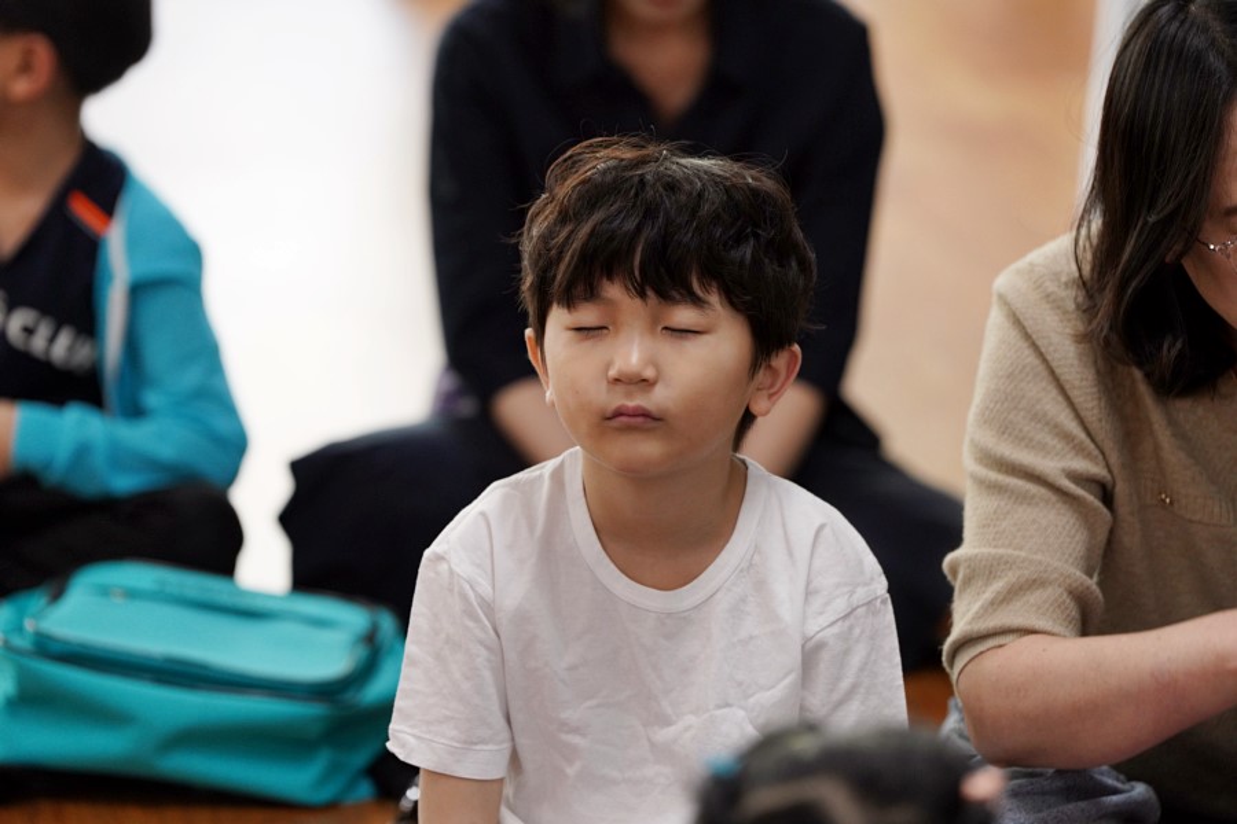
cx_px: 618
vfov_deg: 6.9
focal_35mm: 200
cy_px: 412
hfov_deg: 10.3
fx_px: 6872
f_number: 3.5
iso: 1600
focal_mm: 200
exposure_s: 1/250
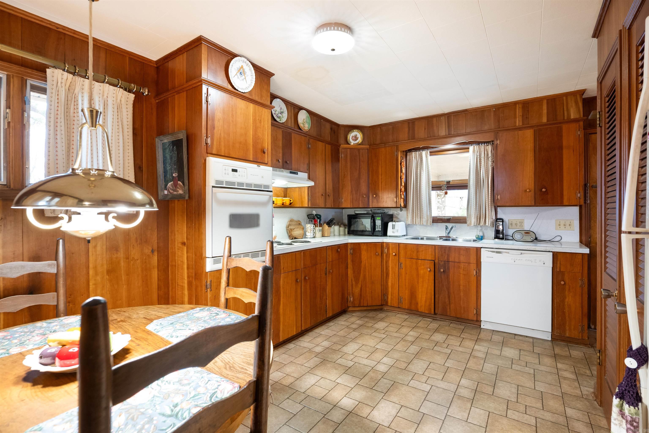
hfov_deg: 96.7
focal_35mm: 16
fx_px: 288
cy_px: 216
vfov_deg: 73.7
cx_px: 324
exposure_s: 1/8
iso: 1600
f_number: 5.6
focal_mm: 16
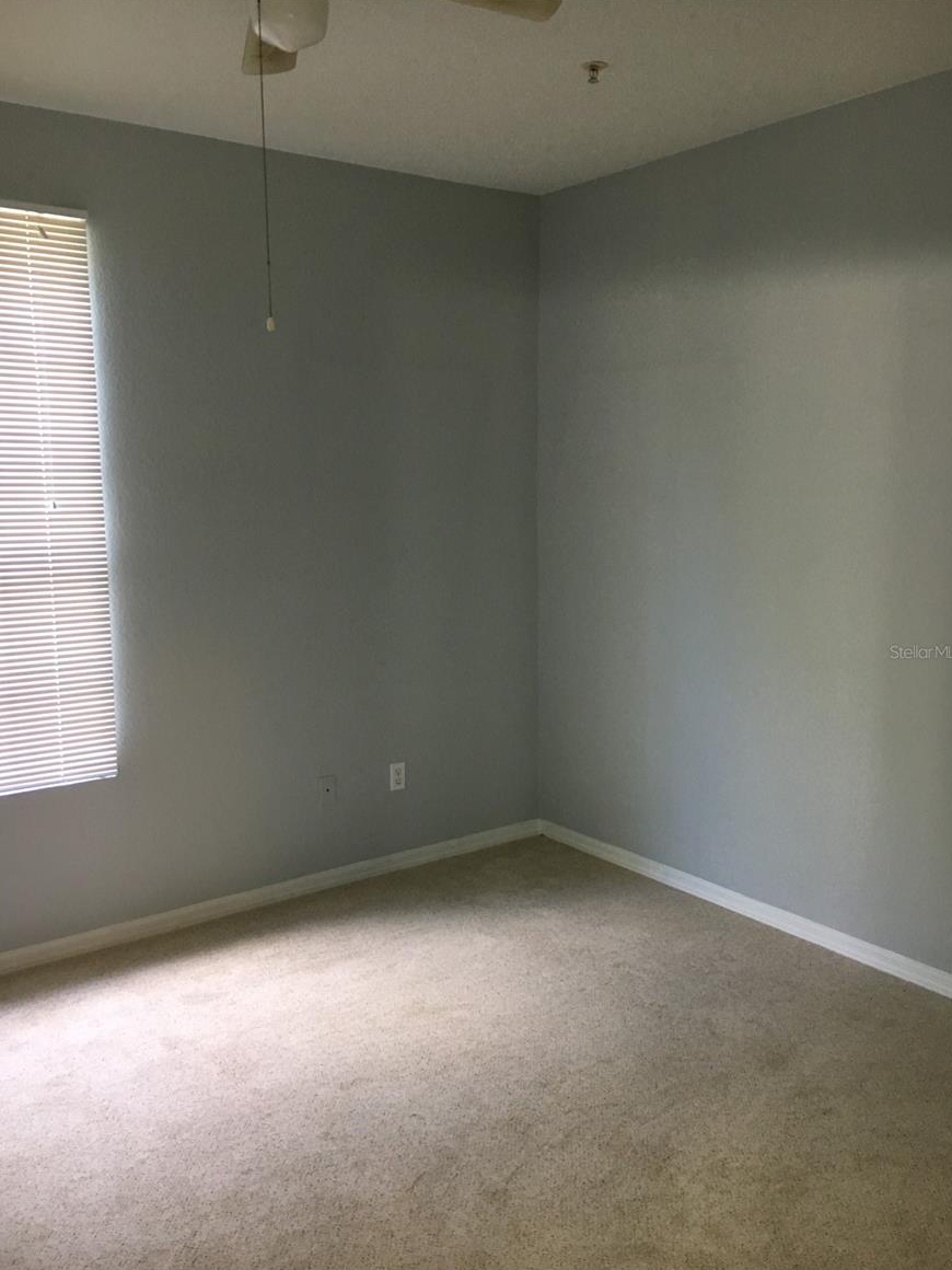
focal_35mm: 30
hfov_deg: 46.8
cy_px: 651
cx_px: 475
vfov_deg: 60.0
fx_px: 1100
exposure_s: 1/30
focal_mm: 4.15
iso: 100
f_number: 2.2
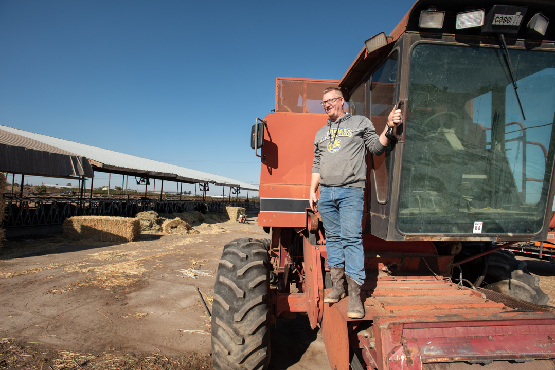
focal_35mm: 17
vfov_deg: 70.5
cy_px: 185
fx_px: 262
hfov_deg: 93.3
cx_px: 278
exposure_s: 1/400
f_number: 10
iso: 250
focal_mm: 17
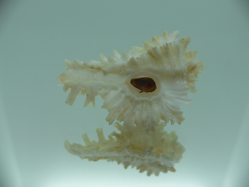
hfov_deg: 52.6
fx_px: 252
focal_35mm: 35
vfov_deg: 40.7
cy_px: 94
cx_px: 124
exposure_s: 1/80
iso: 80
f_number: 2.8
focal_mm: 4.6
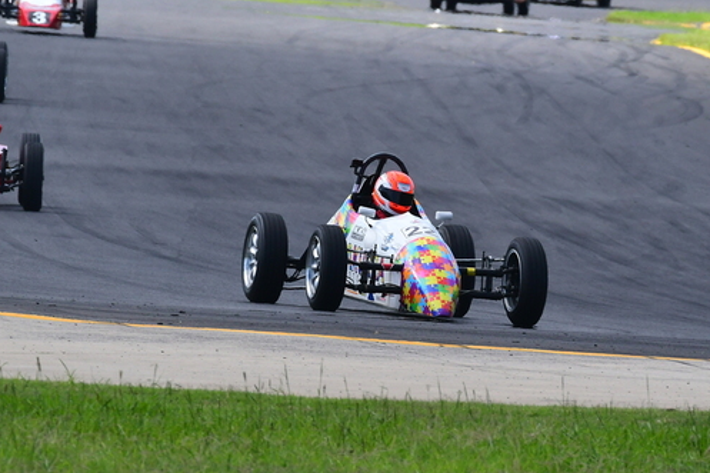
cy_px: 142
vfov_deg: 1.5
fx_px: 18571
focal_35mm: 942
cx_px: 361
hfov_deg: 2.2
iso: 640
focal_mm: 390
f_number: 11
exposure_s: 1/640
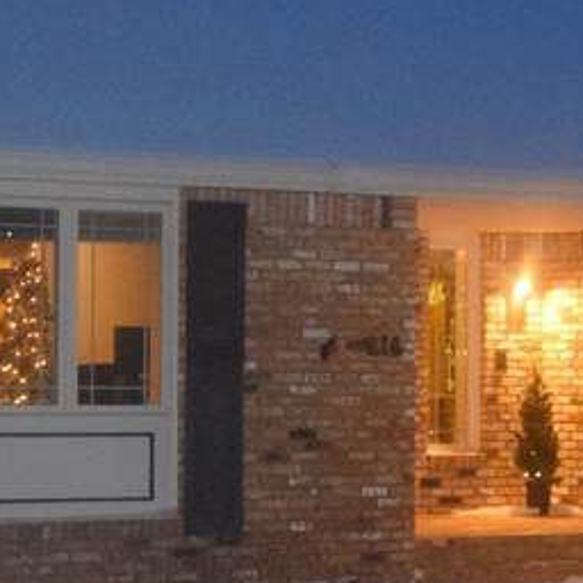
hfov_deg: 11.4
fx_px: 2915
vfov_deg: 11.4
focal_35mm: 153
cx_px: 123
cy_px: 416
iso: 3200
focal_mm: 24
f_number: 4
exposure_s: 1/100
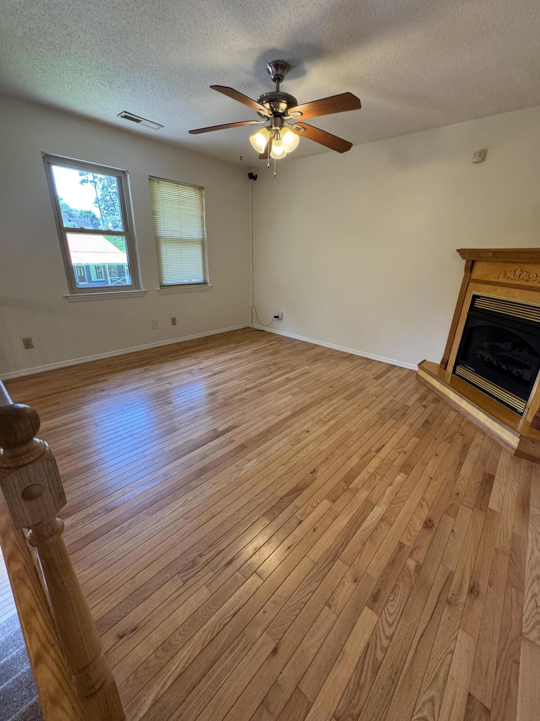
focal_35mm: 14
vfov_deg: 102.1
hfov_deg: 85.7
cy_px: 360
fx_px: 291
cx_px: 270
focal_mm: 2.22
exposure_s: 1/120
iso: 160
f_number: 2.2
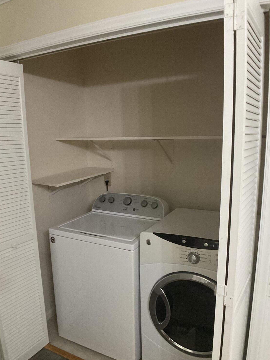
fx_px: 406
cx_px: 136
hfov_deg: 36.8
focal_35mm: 39
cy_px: 199
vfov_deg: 47.8
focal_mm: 3
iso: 200
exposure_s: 1/60
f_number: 1.8
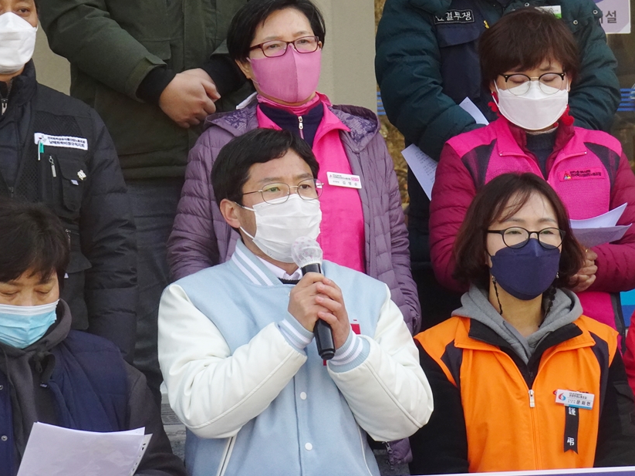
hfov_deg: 7.4
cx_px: 288
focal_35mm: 266
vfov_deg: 5.6
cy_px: 273
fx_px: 4879
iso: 320
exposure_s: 1/250
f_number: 6.3
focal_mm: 35.27
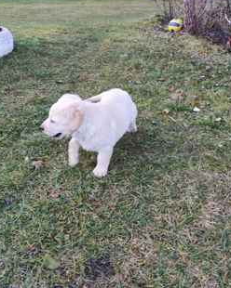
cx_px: 100
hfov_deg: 49.8
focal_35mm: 29
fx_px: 248
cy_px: 133
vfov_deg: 60.4
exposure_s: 1/100
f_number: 1.65
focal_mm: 6.19
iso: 125
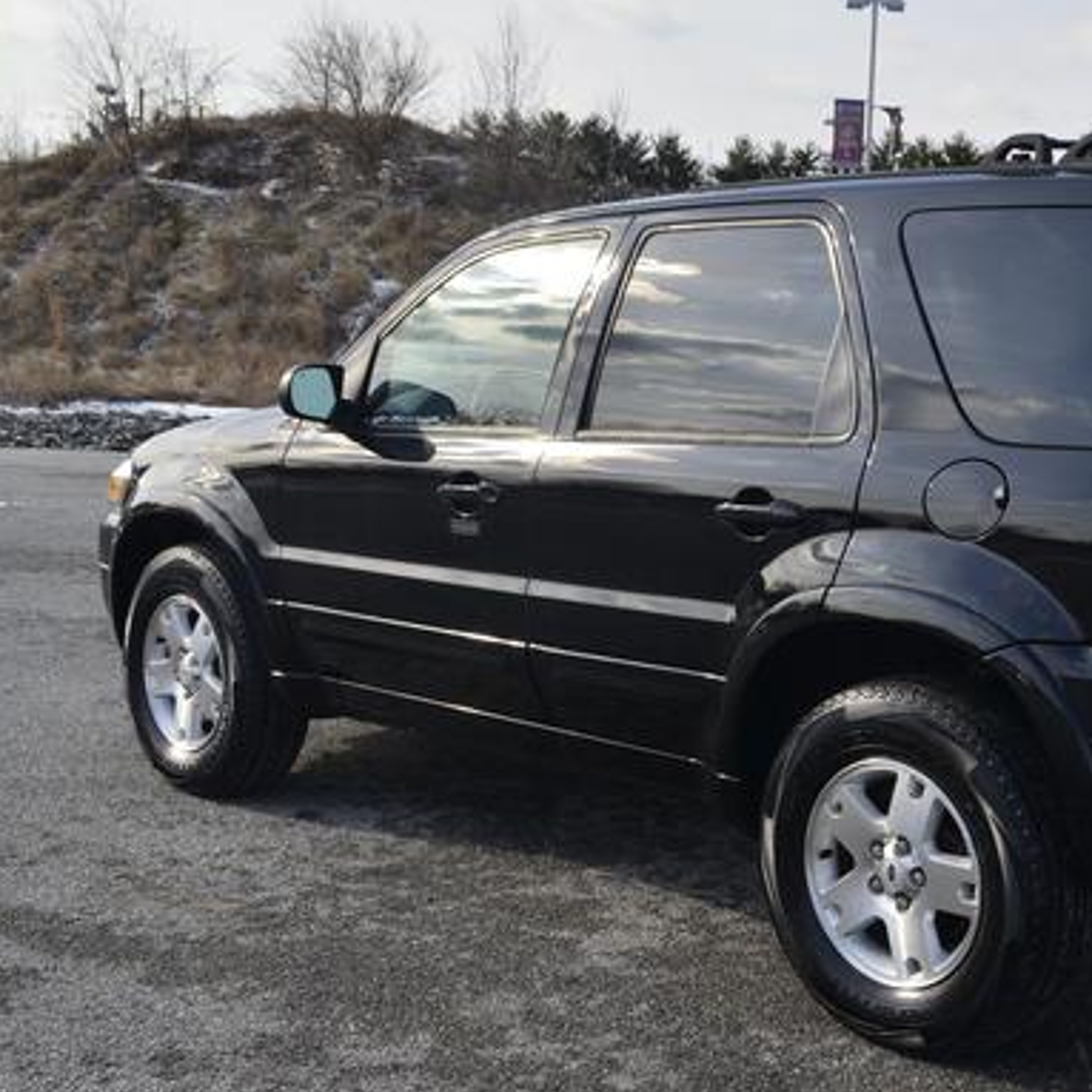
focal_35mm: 51
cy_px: 510
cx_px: 884
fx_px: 1820
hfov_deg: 32.4
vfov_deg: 33.4
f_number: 11
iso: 140
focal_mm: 24
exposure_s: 1/125
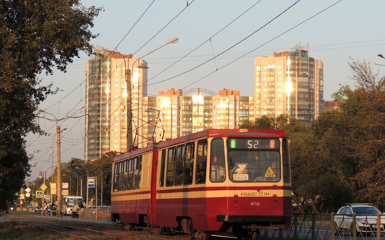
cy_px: 130
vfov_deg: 16.1
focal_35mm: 81
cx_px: 198
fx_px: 850
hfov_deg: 25.5
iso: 100
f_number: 3.9
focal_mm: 12.4
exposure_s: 1/320
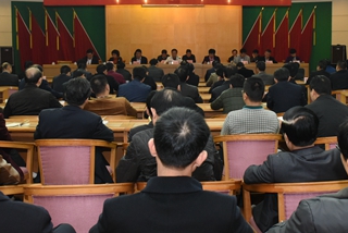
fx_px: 435
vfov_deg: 29.5
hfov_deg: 43.6
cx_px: 171
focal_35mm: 45
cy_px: 62
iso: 2500
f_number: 6.3
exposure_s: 1/60
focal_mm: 24
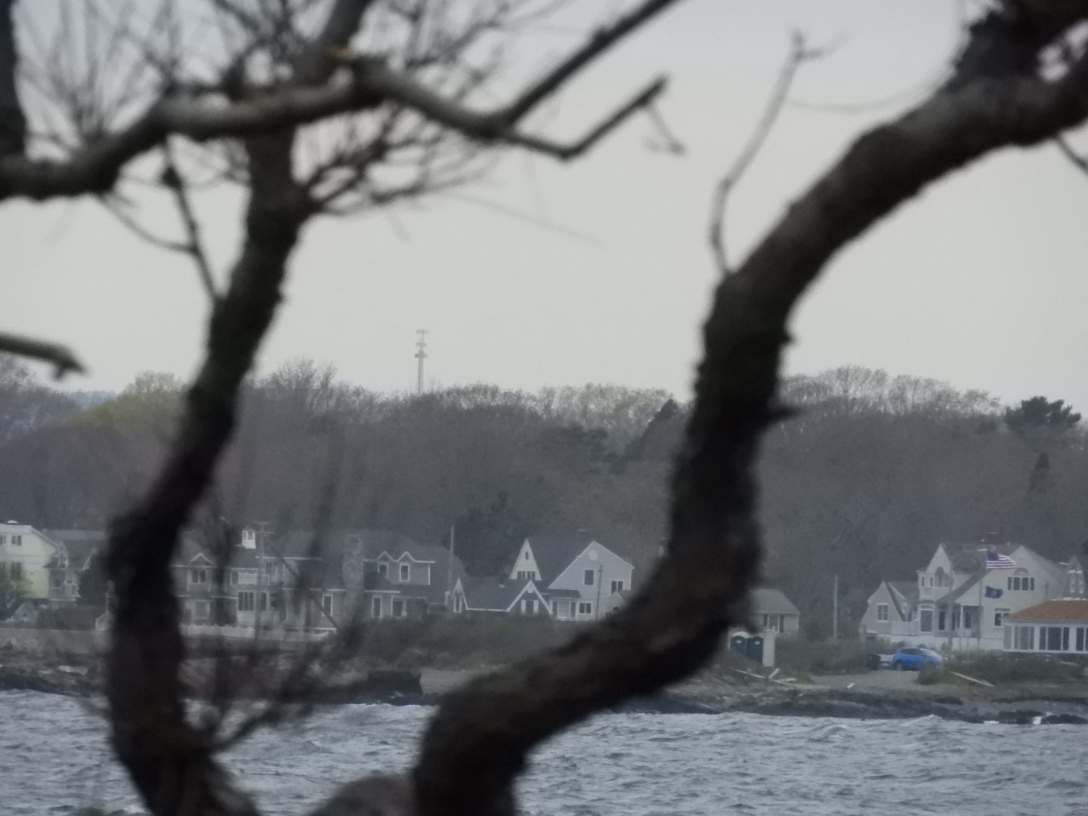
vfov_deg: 1.9
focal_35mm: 800
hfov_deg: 2.5
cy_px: 408
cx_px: 544
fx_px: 25144
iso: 1600
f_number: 8
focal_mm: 143.3
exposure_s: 1/1600
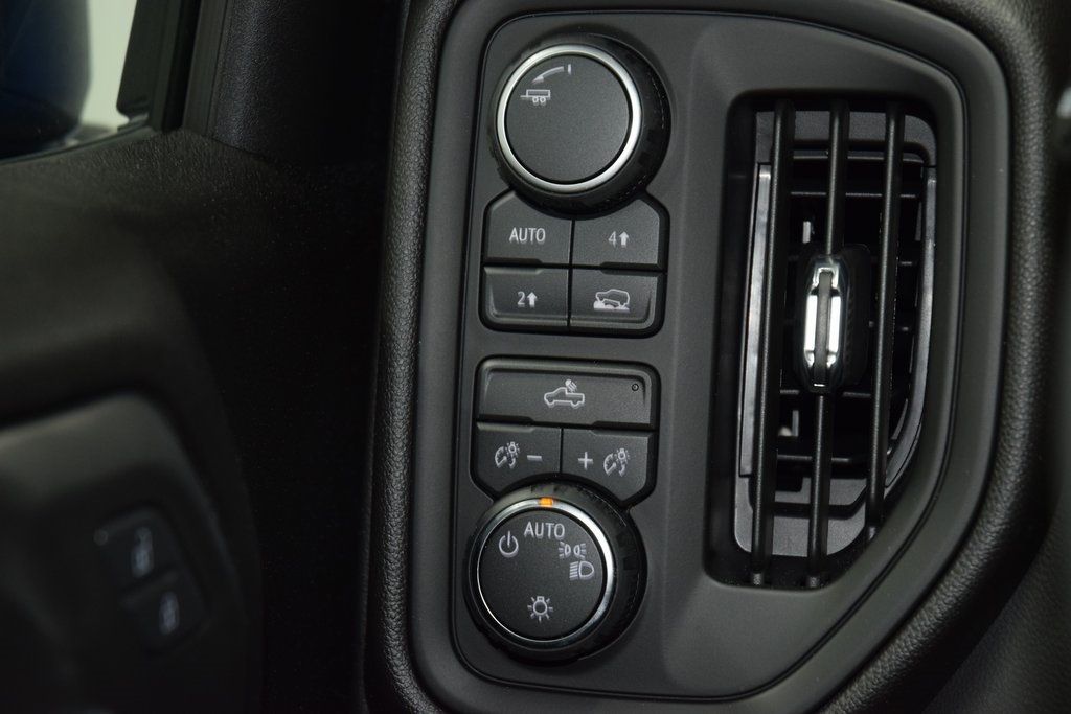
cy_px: 357
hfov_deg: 26.0
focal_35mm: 78
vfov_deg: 17.5
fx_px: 2321
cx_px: 536
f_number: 4.5
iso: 1000
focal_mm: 52
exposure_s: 1/25
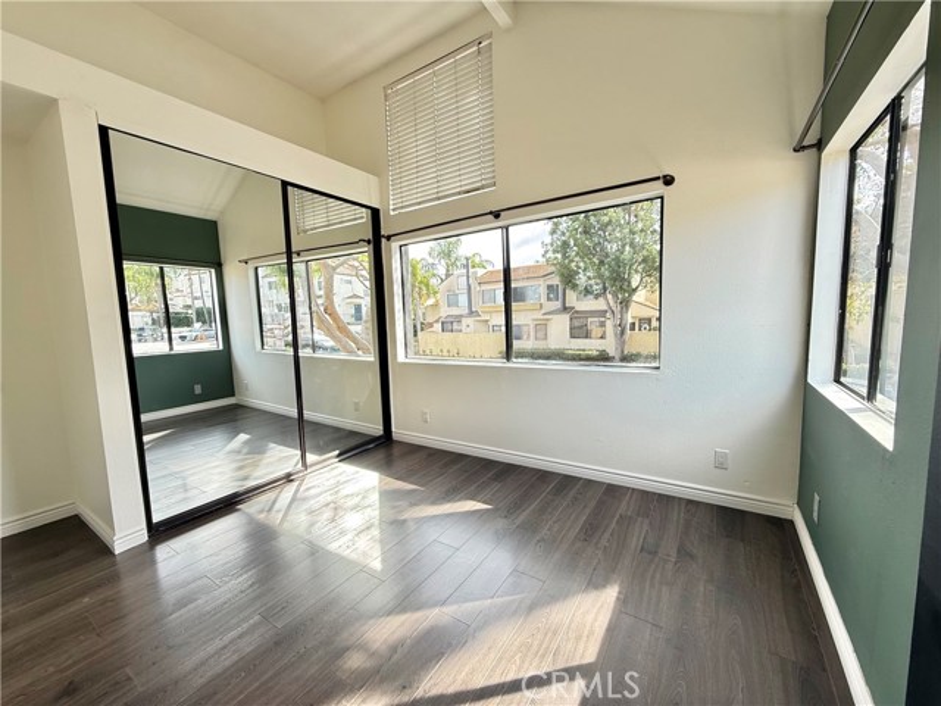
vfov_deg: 85.7
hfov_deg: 102.1
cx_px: 470
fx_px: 381
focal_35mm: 14
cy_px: 353
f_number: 2.2
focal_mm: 2.22
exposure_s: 1/120
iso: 80
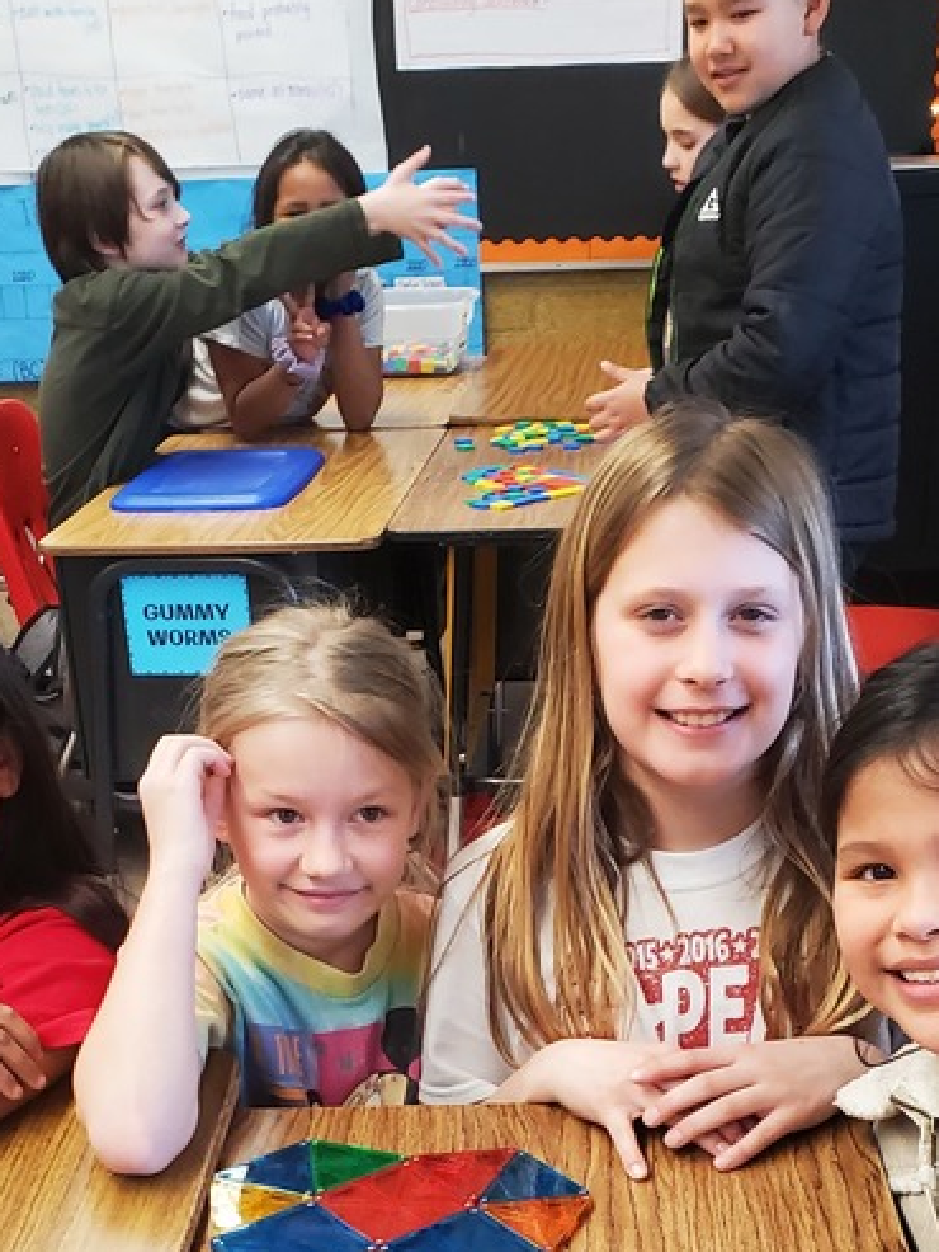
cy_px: 1227
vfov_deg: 32.9
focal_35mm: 54
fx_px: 1952
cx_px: 513
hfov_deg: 27.0
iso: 250
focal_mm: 4.3
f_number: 2.4
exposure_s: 1/60
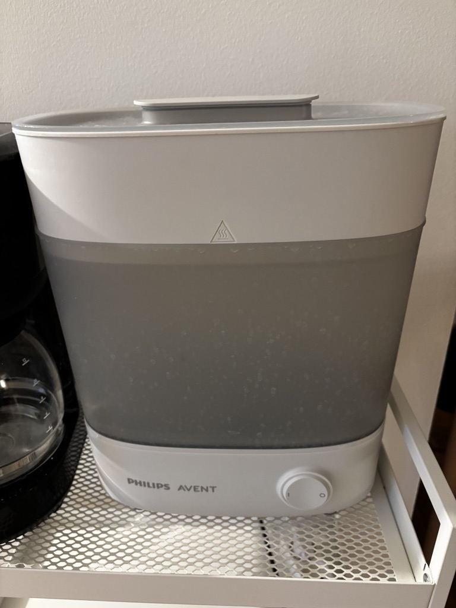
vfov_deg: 67.3
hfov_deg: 53.1
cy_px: 304
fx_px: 457
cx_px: 228
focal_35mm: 26
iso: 400
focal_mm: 5.96
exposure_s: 1/33
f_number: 1.6
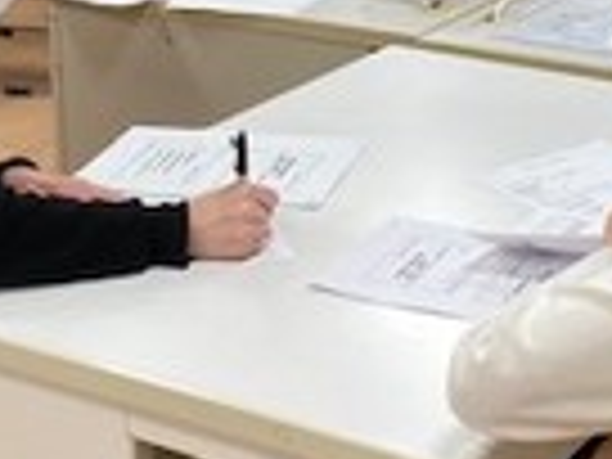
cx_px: 326
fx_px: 1998
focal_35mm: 113
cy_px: -14
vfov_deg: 12.9
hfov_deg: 17.4
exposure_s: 1/60
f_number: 1.8
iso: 64
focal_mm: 3.99
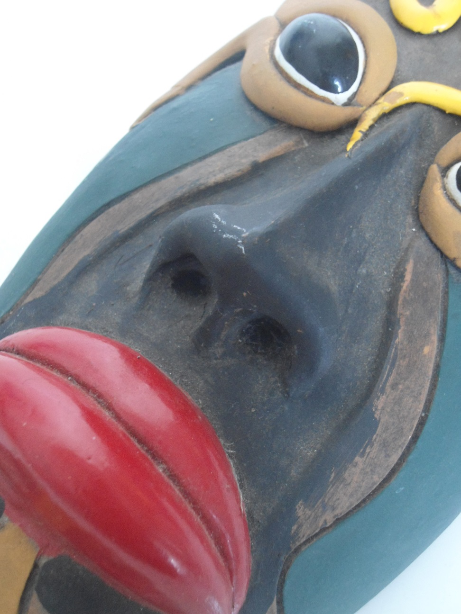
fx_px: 657
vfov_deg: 50.1
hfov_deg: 38.7
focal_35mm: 37
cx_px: 230
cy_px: 307
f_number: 3.2
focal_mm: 6.7
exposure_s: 1/8
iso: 400
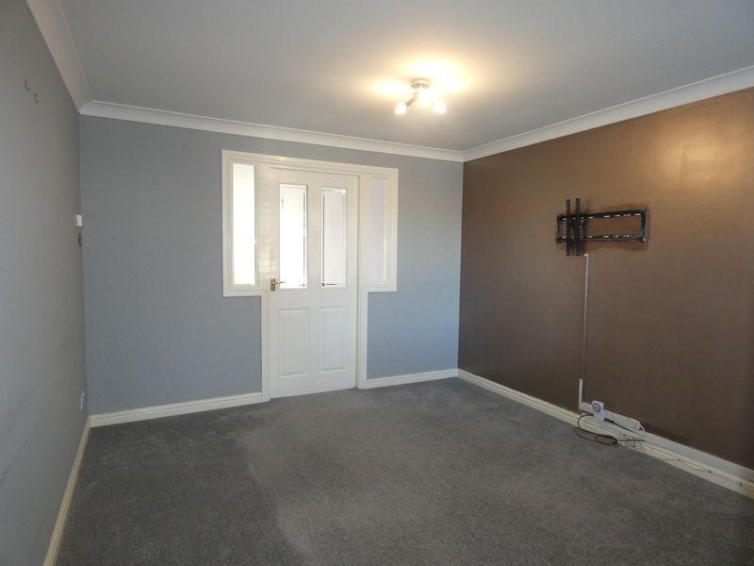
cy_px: 283
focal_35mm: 20
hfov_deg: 81.7
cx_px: 377
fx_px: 436
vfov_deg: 66.0
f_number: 2.8
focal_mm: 3.6
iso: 400
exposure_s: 1/60
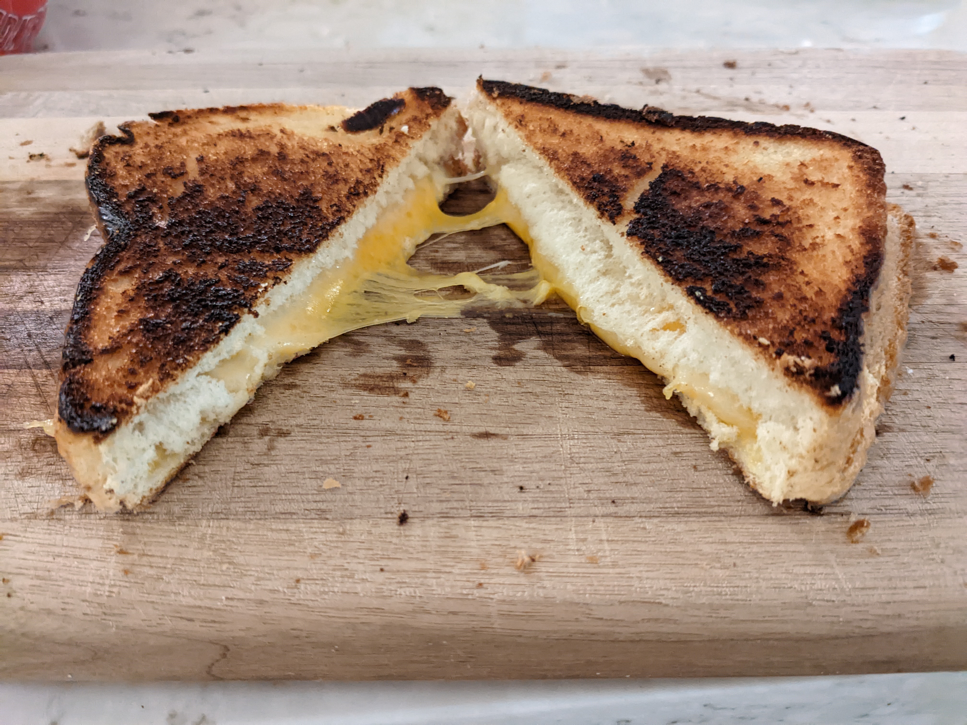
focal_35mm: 27
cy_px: 362
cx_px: 484
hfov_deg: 65.3
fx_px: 754
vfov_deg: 51.4
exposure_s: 1/40
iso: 1211
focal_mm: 4.38
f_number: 1.73
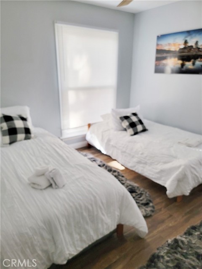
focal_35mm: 24
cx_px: 101
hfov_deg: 56.8
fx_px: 187
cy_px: 134
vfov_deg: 71.6
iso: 200
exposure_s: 1/59
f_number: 1.8
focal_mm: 6.7
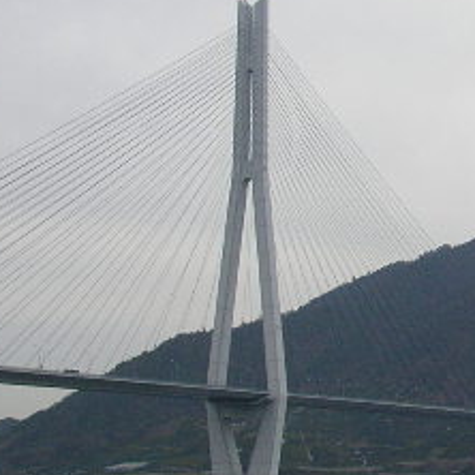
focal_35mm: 112
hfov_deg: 15.3
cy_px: 310
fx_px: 1739
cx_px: 447
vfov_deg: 15.5
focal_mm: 6.9
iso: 64
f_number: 7.3
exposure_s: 1/800
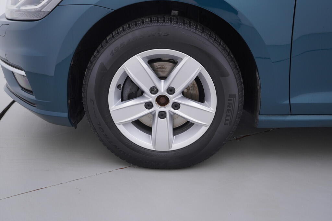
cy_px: 110
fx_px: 332
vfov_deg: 36.9
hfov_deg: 53.1
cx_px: 166
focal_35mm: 36
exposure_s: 1/60
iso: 125
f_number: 3.5
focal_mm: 24
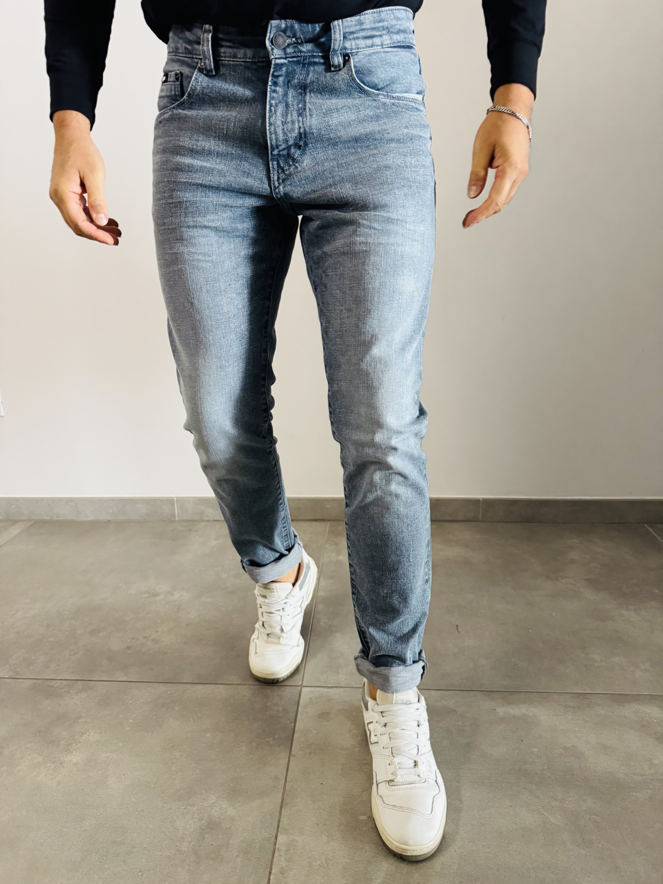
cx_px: 332
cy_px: 442
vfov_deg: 71.6
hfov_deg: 56.8
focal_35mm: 24
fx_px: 613
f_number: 1.78
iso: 400
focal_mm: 6.76
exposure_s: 1/60
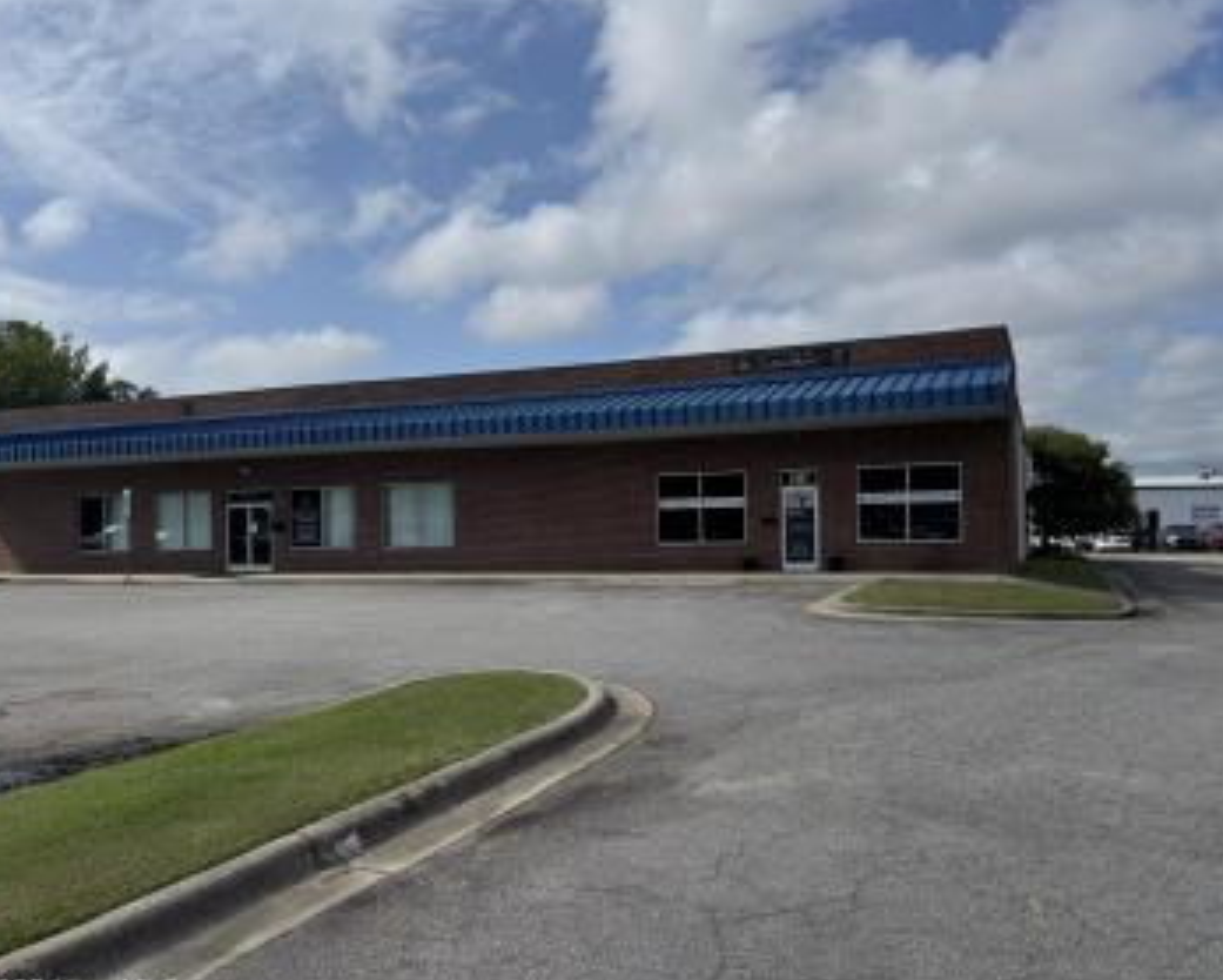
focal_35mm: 27
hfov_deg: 64.0
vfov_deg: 53.2
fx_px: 978
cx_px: 659
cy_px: 511
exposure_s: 1/9009
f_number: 1.78
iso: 80
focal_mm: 6.76
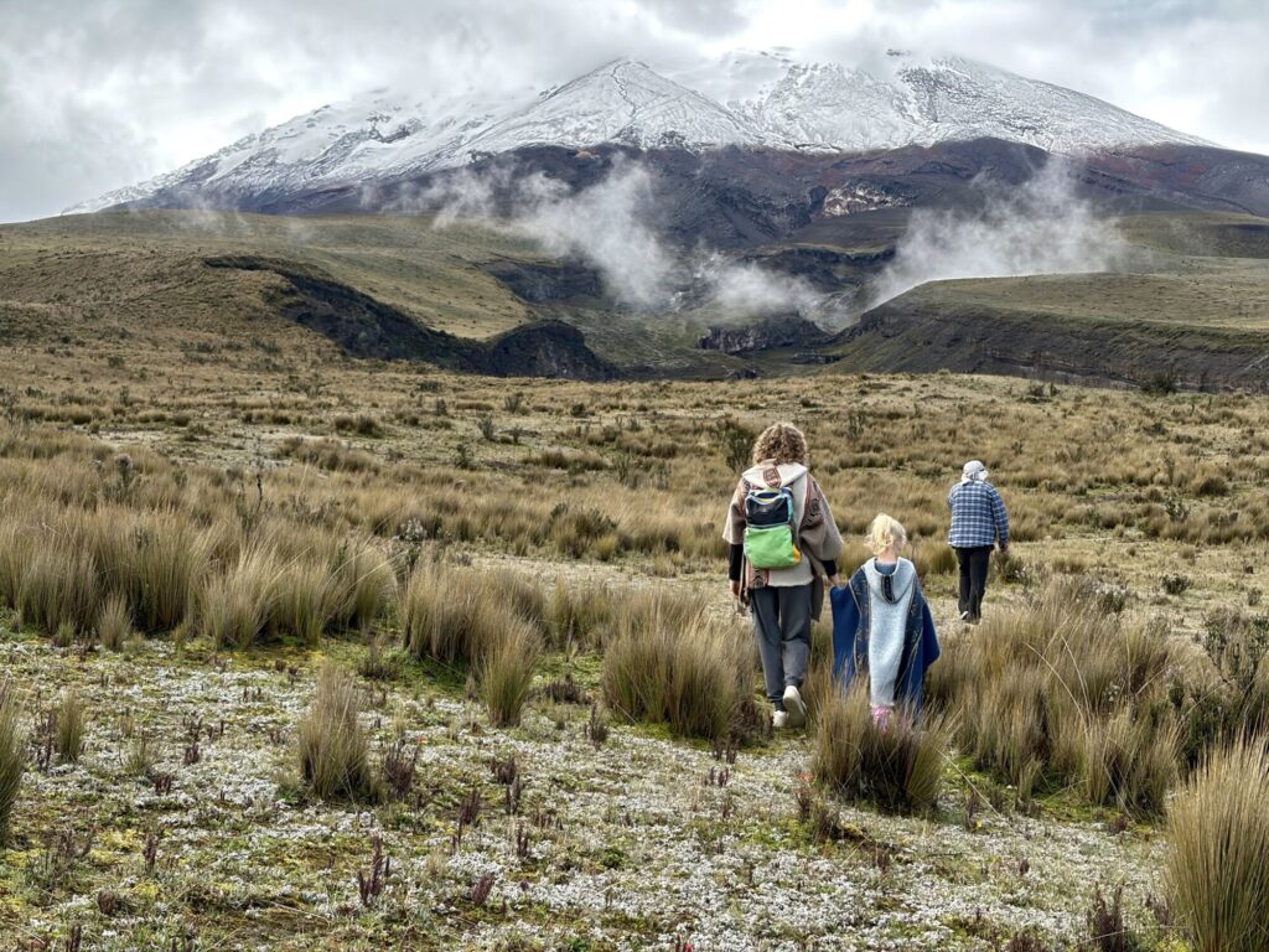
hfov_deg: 36.8
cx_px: 634
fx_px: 1906
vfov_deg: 28.0
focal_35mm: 52
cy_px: 476
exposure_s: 1/1339
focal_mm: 5.96
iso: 50
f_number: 1.6
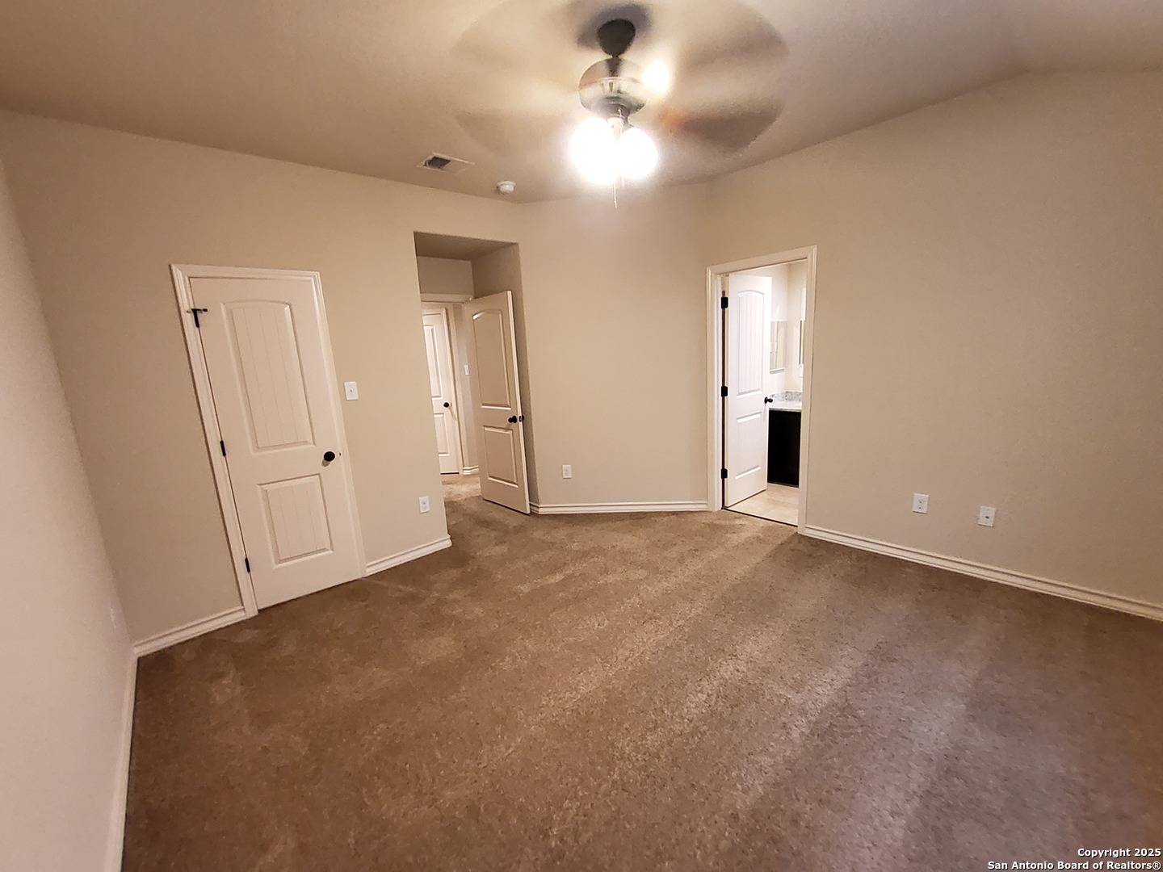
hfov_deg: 106.2
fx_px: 437
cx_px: 582
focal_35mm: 13
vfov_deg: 89.9
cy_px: 436
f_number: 2.2
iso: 400
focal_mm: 1.13
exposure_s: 1/25
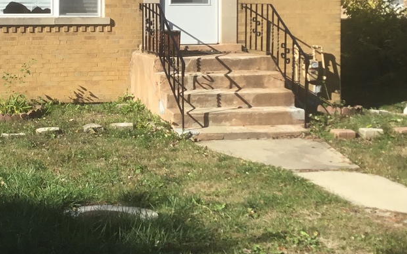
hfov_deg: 26.7
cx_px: 90
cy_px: 26
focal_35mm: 76
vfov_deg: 16.9
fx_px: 843
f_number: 2.4
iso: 25
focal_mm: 3.3
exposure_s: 1/1087
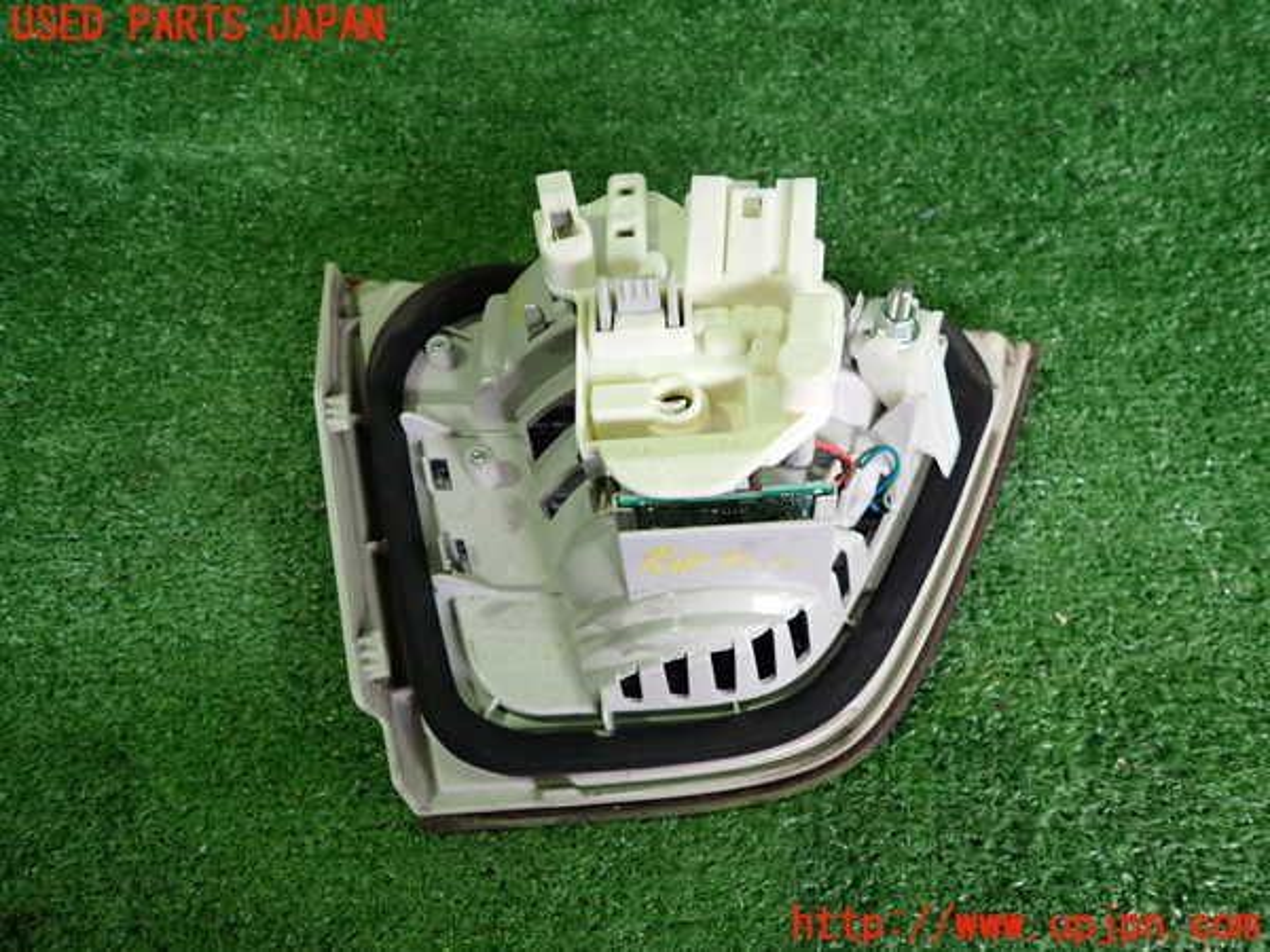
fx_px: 917
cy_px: 476
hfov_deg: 69.4
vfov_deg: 54.9
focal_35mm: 25
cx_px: 635
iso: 200
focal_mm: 4.5
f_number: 2
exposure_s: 1/30
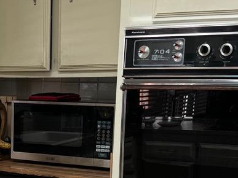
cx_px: 8
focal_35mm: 93
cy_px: 207
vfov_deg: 15.4
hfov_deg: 20.5
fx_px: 639
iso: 125
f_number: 1.78
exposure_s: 1/121
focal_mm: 6.76
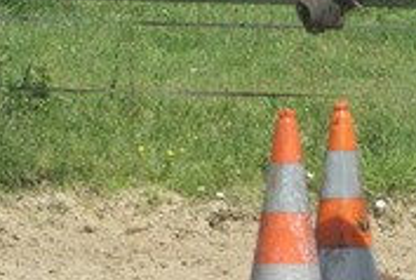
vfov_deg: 1.3
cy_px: 21
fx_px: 12349
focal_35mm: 1066
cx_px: 588
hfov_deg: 1.9
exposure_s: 1/1600
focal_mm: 210
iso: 1600
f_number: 14
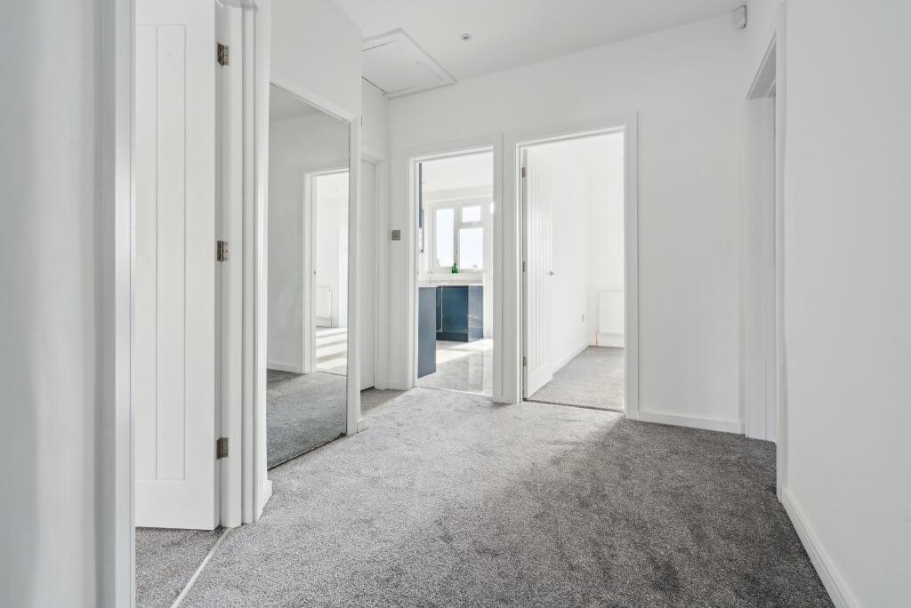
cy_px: 304
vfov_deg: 73.8
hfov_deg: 96.7
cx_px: 456
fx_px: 405
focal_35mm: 16
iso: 640
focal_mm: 16
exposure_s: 1/15
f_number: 11
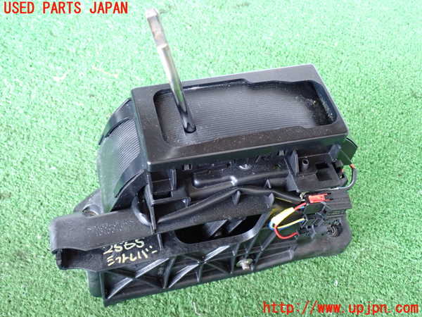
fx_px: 463
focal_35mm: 38
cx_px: 211
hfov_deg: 49.0
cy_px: 158
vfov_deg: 37.7
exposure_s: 1/30
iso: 800
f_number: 2.7
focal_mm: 6.83
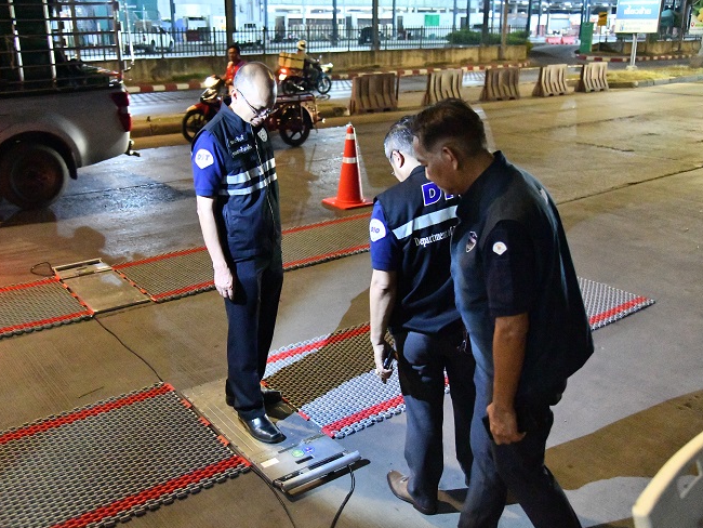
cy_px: 263
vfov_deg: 43.0
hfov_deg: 55.1
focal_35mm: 33
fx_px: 670
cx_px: 304
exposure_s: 1/200
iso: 25600
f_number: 4
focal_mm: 30
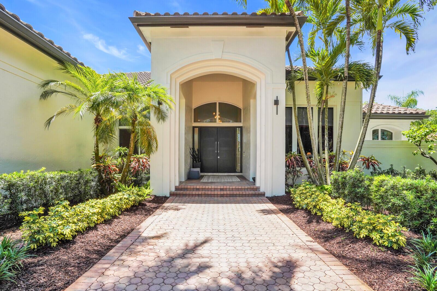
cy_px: 146
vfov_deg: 73.7
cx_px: 218
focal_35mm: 16
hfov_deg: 96.7
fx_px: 194
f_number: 11
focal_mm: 16
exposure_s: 1/400
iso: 800
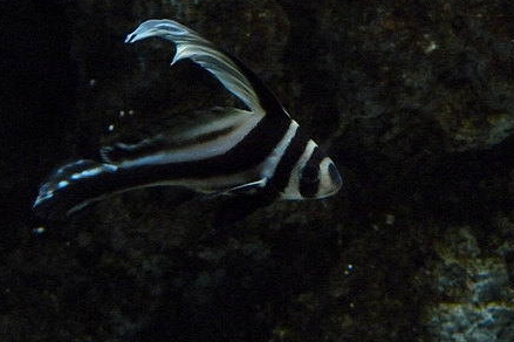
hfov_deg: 27.3
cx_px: 287
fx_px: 1056
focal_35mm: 74
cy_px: 158
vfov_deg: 18.4
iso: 800
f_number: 3.6
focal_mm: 10.8
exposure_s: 1/60
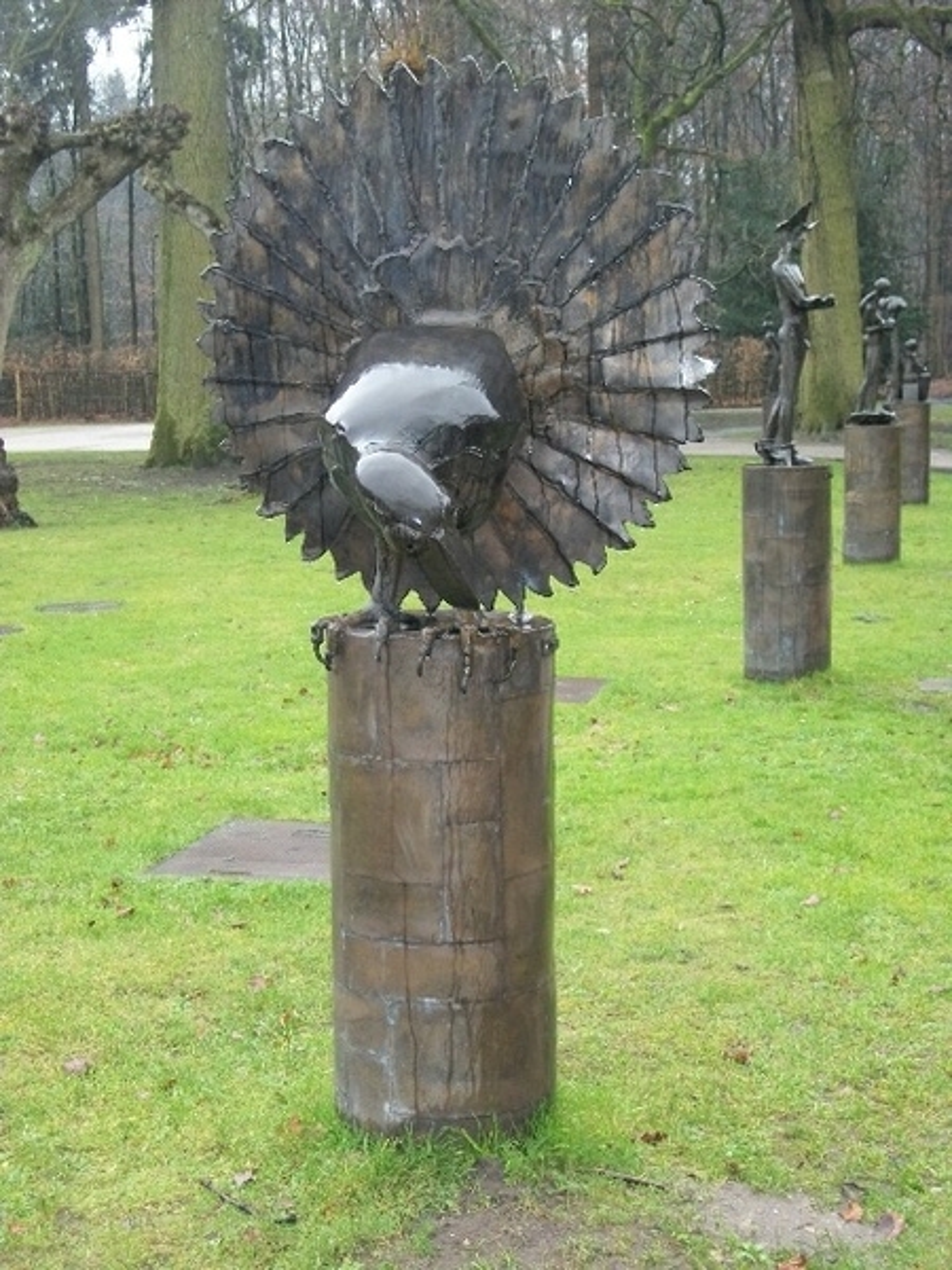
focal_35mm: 50
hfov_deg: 29.1
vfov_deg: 38.2
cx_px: 476
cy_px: 635
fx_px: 1833
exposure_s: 1/60
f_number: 3.6
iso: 250
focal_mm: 8.8
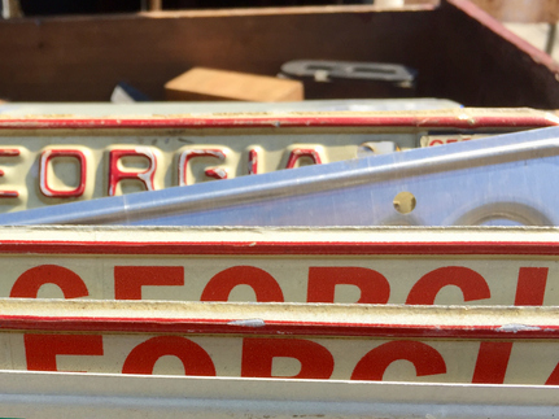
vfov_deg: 31.0
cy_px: 307
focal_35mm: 46
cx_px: 142
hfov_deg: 40.1
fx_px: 743
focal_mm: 4.15
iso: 32
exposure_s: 1/824
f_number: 2.2
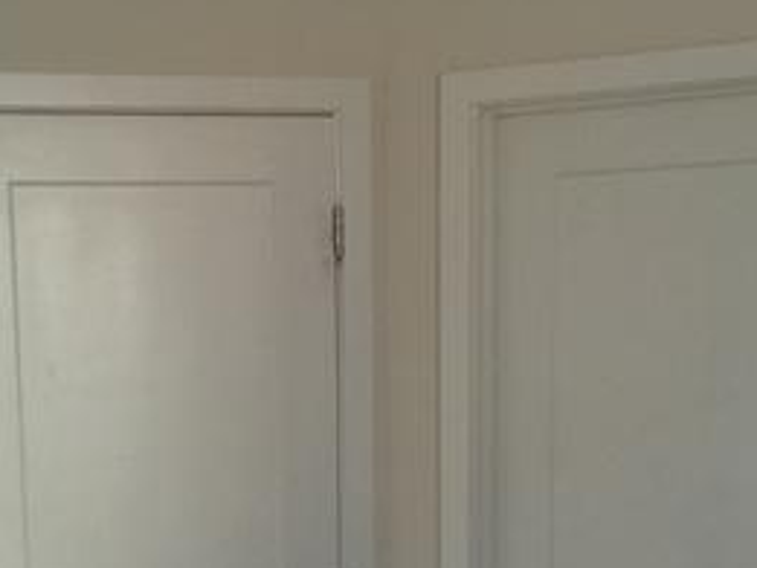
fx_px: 1553
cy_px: 585
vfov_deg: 20.0
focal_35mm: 71
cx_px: 252
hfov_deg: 27.2
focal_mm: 4.15
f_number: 2.2
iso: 125
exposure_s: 1/15
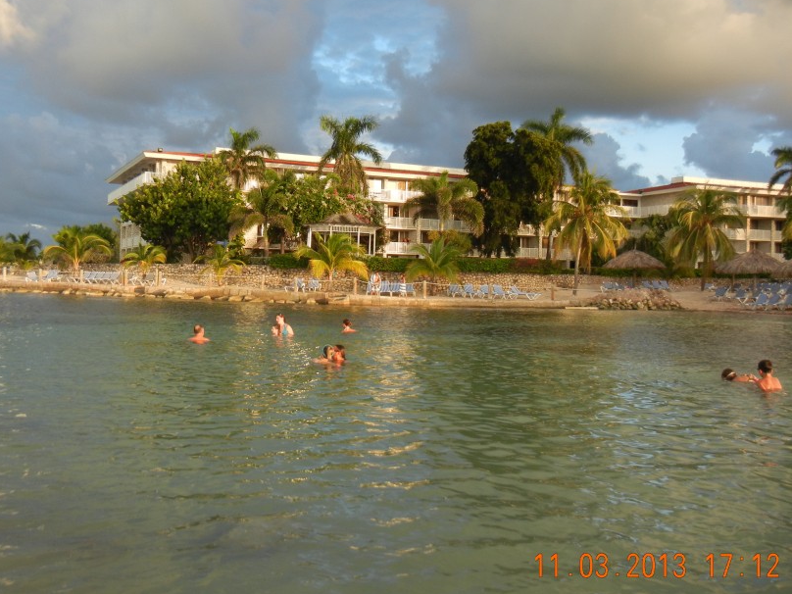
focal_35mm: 38
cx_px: 339
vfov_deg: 37.7
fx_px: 869
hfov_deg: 48.8
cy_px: 268
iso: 160
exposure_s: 1/172
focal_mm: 5.4
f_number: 3.5
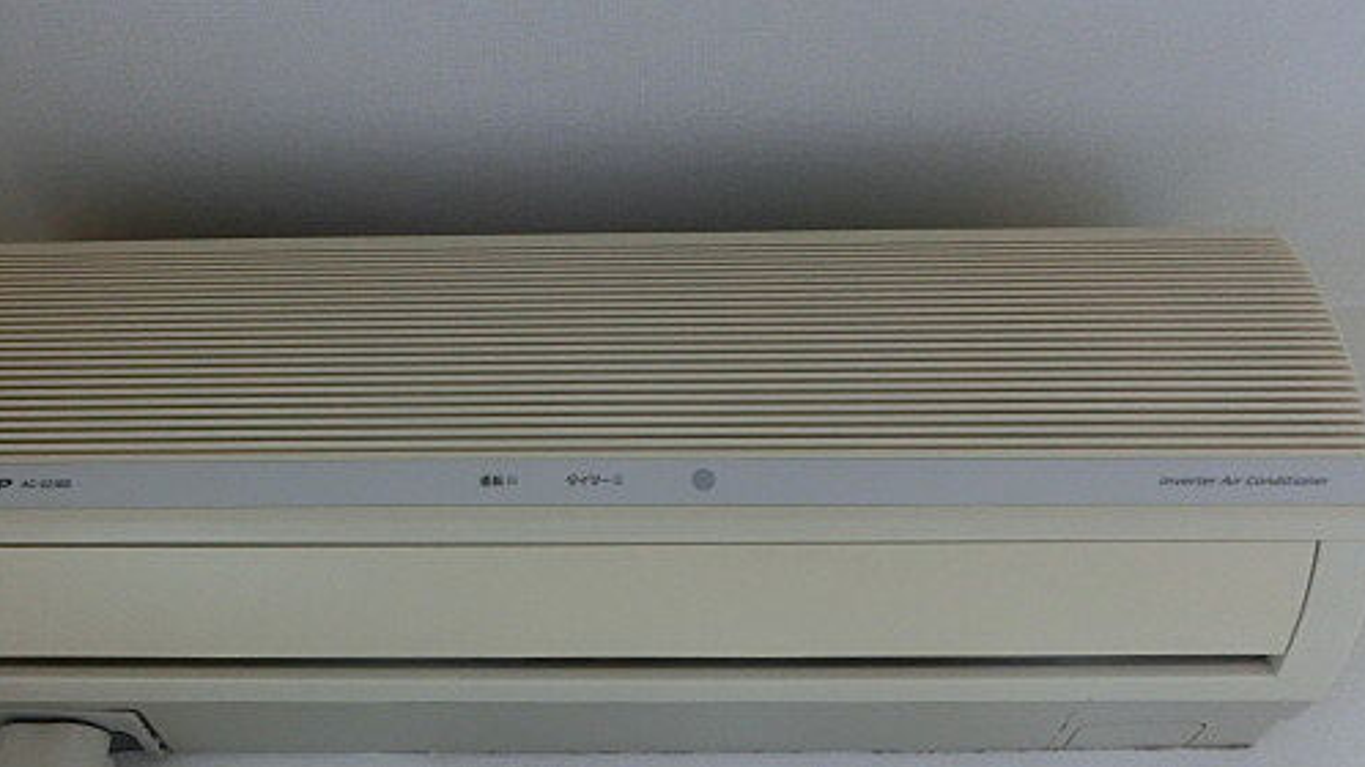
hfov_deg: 56.3
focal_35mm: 35
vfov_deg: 33.5
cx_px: 565
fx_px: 1267
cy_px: 479
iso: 400
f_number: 3.5
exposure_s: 1/50
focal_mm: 4.5
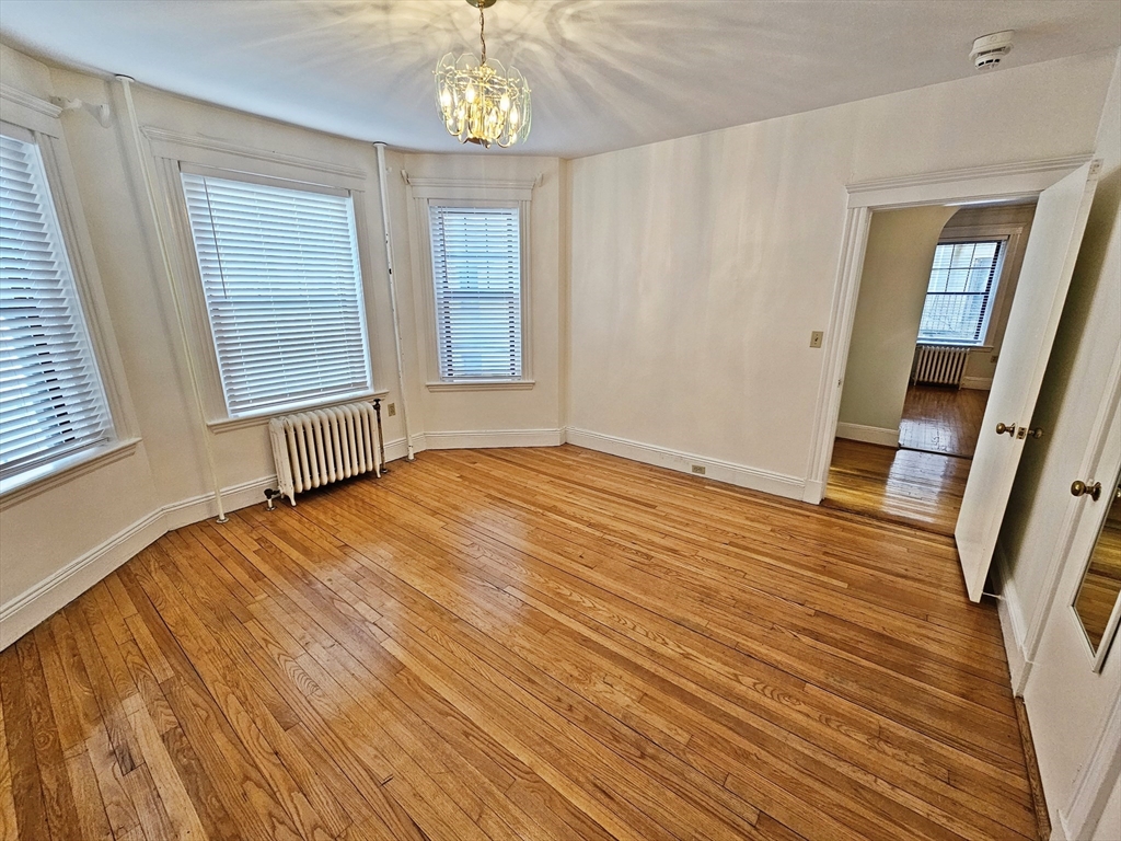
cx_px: 560
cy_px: 420
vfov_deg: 89.9
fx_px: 421
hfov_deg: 106.2
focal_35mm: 13
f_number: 2.2
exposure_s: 1/60
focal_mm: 2.2
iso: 100
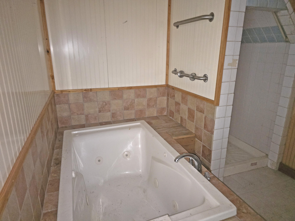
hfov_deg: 73.9
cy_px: 110
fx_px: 196
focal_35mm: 23
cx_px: 148
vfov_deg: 58.9
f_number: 1.7
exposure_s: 1/8
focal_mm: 6.3
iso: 1250
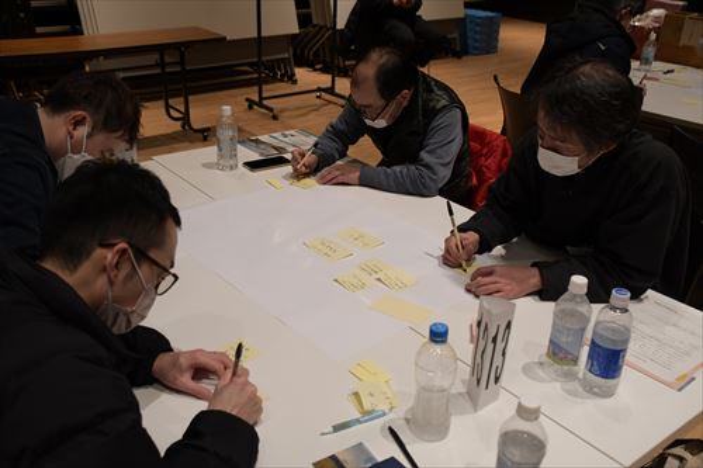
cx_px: 352
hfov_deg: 57.2
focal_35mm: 33
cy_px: 234
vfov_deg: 39.9
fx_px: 644
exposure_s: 1/200
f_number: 3.5
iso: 1600
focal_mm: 22
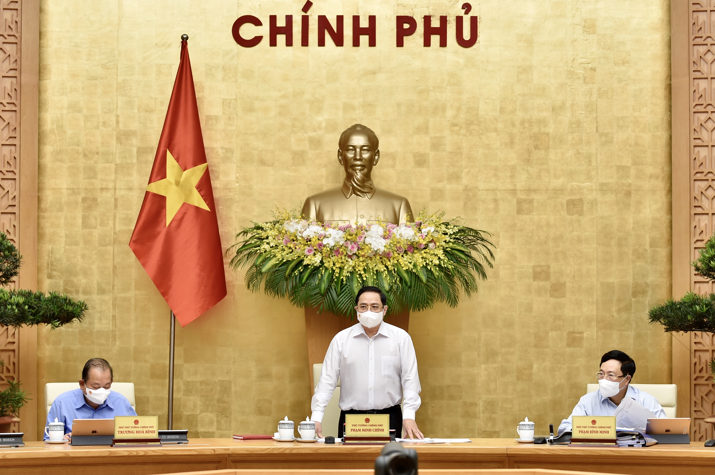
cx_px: 358
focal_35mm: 90
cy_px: 238
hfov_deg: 22.6
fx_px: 1786
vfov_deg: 15.2
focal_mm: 90
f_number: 3.2
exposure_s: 1/200
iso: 1000
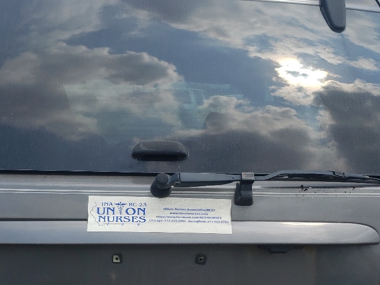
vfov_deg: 23.6
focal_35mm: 61
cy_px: 237
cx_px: 162
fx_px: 669
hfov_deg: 31.6
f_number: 1.5
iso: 50
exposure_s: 1/2500
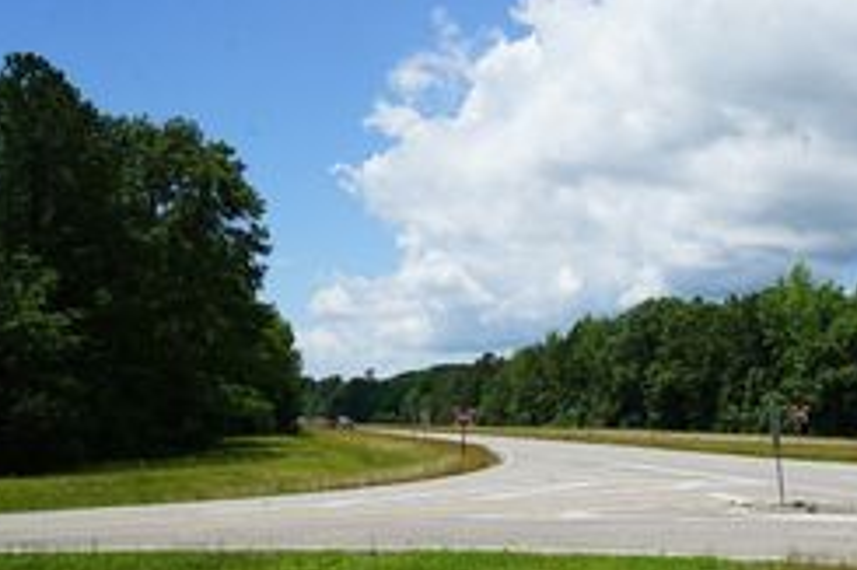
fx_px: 1166
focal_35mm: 49
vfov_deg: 26.5
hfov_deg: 38.6
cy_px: 523
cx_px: 707
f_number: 11
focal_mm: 24
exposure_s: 1/200
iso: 100
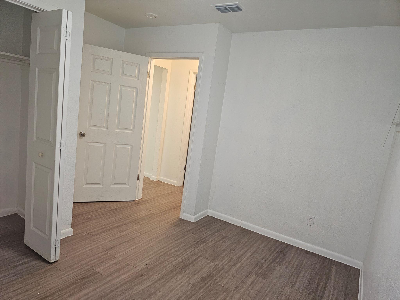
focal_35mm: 23
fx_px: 266
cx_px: 200
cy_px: 150
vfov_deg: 58.9
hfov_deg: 73.9
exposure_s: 1/60
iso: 125
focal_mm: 6.3
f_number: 1.7
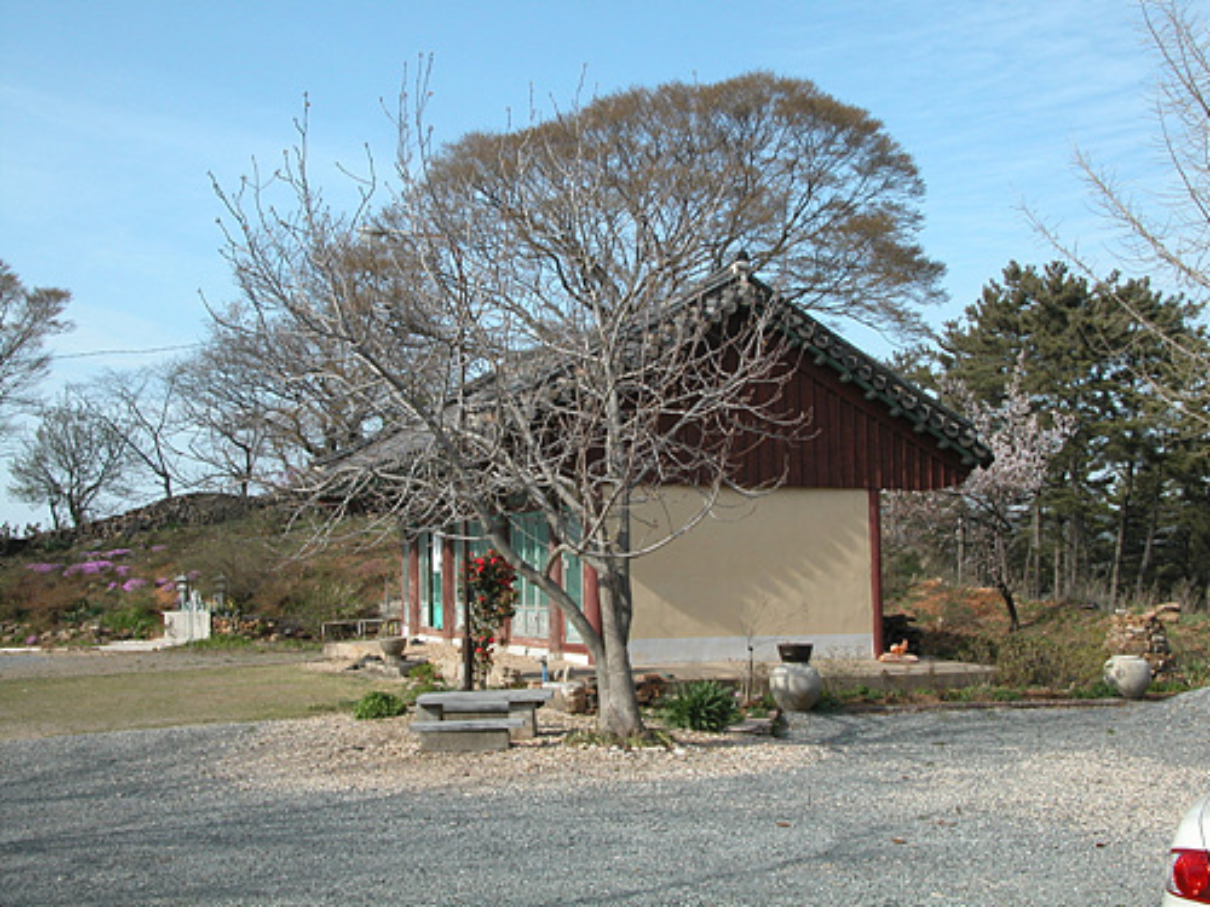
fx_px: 1433
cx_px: 605
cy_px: 454
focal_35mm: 41
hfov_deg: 45.8
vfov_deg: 35.1
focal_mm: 10.7
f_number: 5.8
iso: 100
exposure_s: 1/318
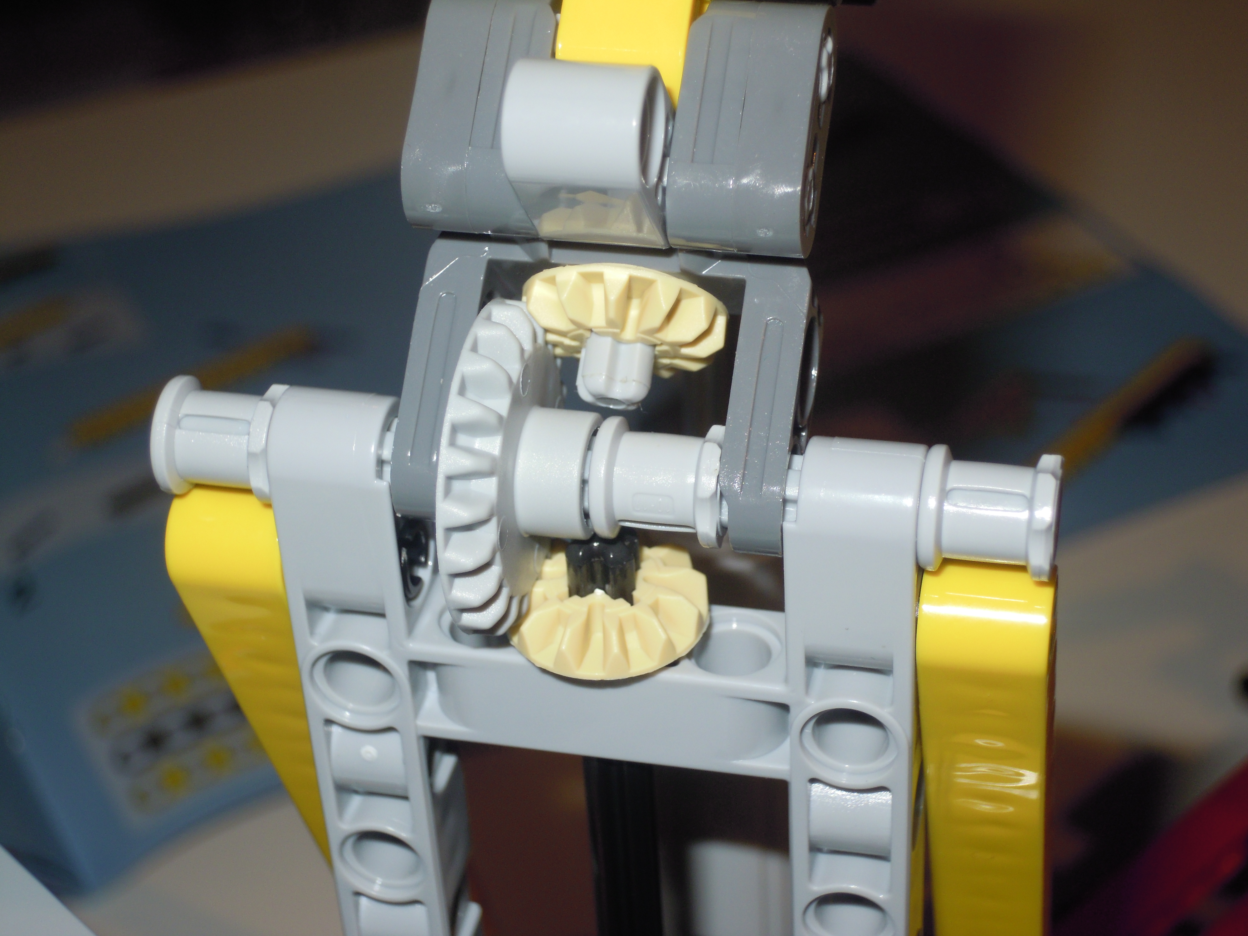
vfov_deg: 19.9
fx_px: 2668
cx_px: 624
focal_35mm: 74
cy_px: 468
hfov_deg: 26.3
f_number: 4.4
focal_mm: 13.2
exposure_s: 1/40
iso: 100
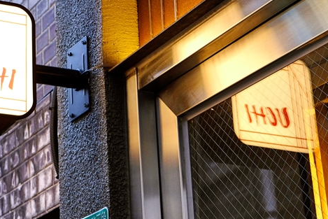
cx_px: 84
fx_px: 875
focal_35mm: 96
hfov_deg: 21.1
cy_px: 21
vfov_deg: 14.1
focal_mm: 30.2
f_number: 3.6
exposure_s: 1/60
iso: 500
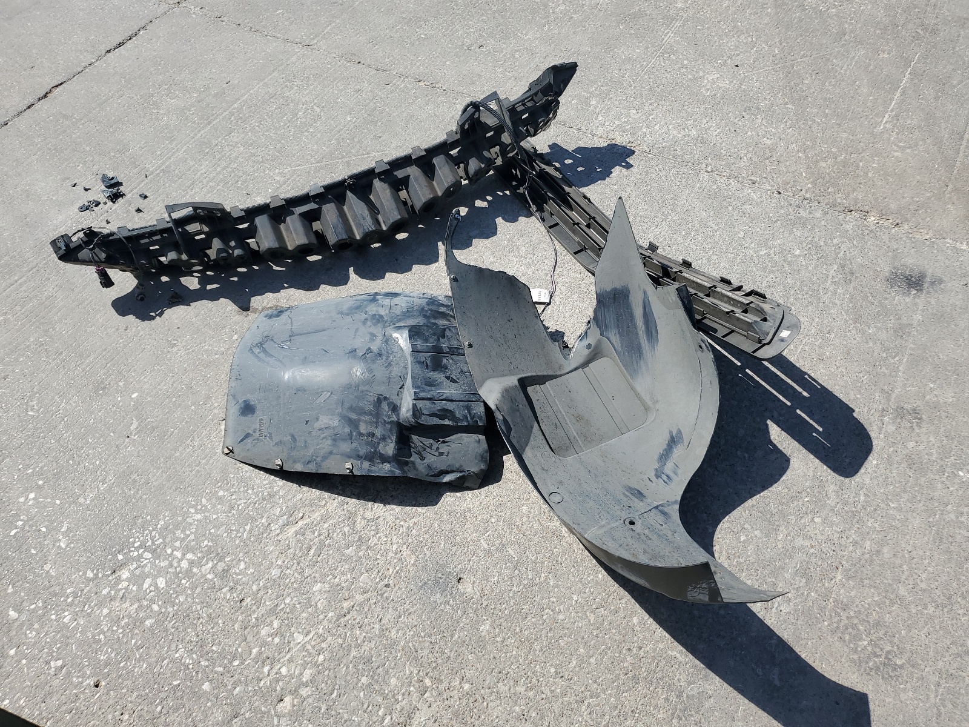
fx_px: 728
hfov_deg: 67.3
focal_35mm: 26
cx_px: 484
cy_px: 364
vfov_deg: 53.1
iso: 50
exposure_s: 1/3333
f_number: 1.5
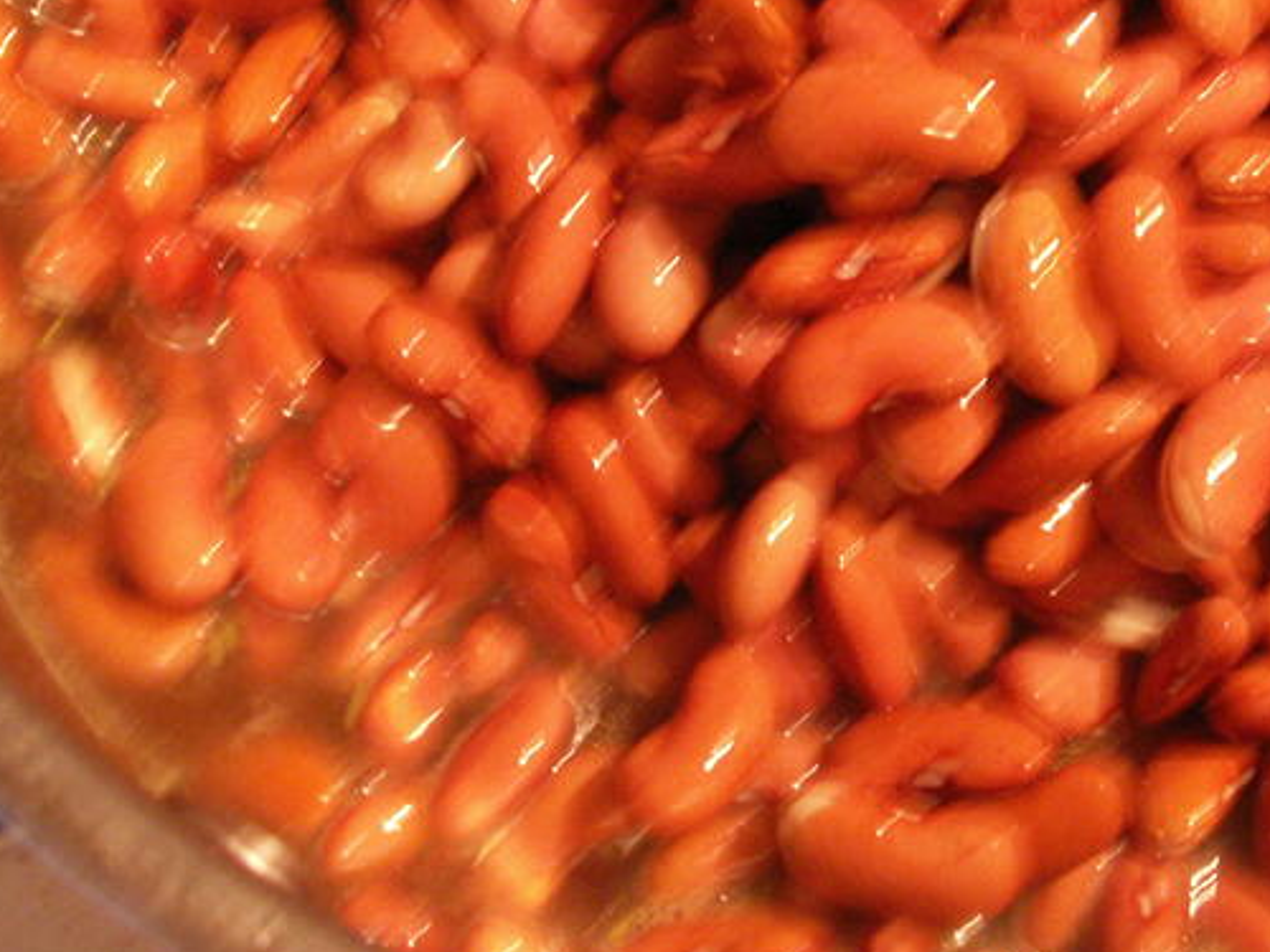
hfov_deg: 29.9
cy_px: 118
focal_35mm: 63
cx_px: 1044
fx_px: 2311
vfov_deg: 22.8
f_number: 2.8
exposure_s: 1/3
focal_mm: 5.86
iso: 160
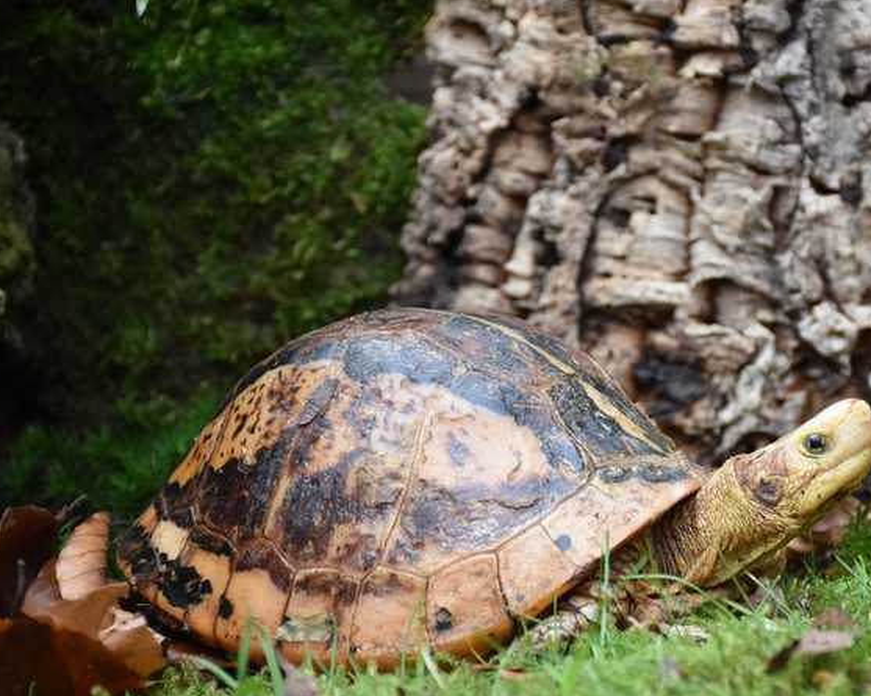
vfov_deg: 13.2
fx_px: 3014
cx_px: 596
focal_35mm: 117
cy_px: 406
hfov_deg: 16.4
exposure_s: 1/60
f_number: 4.8
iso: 800
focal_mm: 56
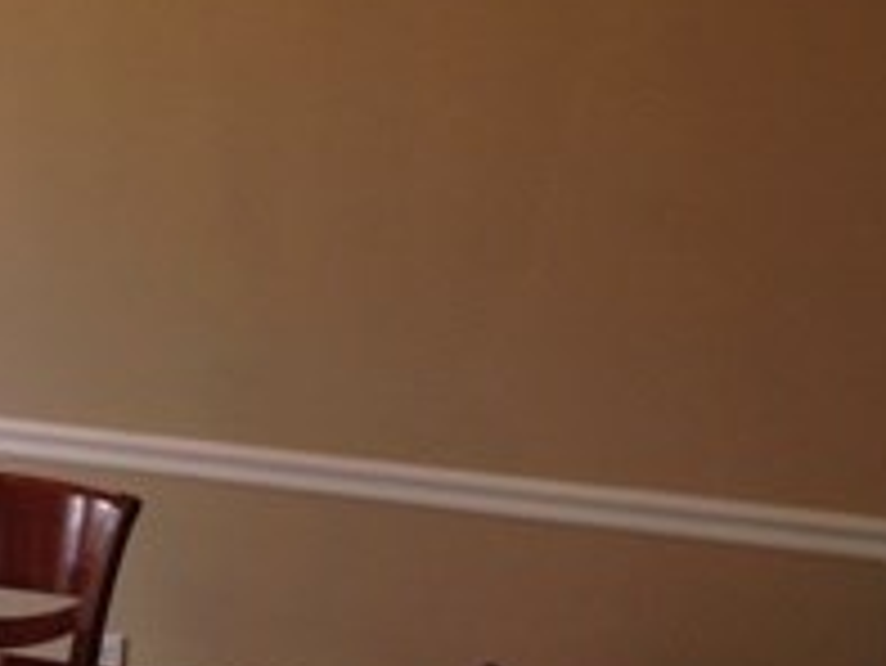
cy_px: 513
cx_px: -306
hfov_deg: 17.1
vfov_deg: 13.8
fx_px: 2740
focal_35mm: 107
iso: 50
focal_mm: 4.12
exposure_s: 1/60
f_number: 2.4
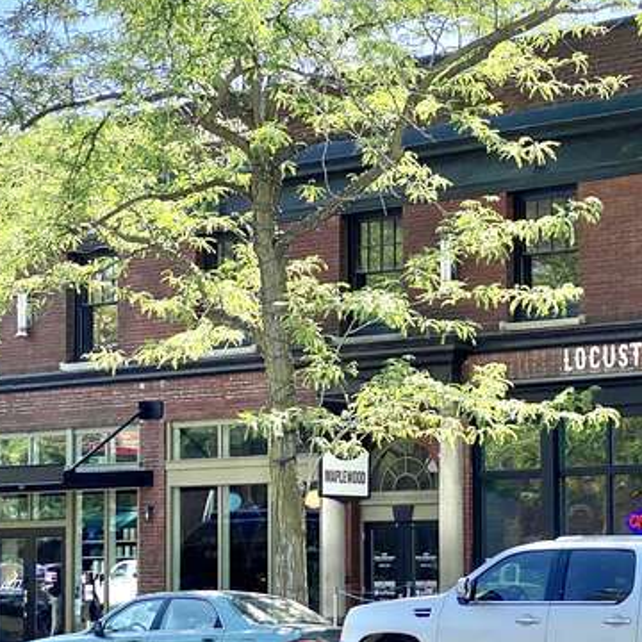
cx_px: 373
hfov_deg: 17.1
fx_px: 2140
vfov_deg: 17.0
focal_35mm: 102
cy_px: 423
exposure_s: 1/872
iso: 20
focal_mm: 6
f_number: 2
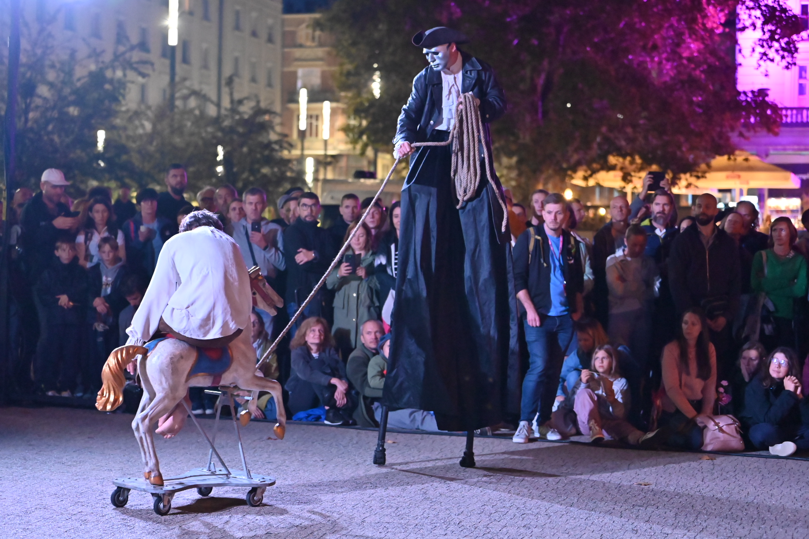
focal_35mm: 70
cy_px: 270
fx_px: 1573
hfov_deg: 28.8
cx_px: 404
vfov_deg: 19.5
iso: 8000
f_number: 2.8
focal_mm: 70
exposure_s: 1/125
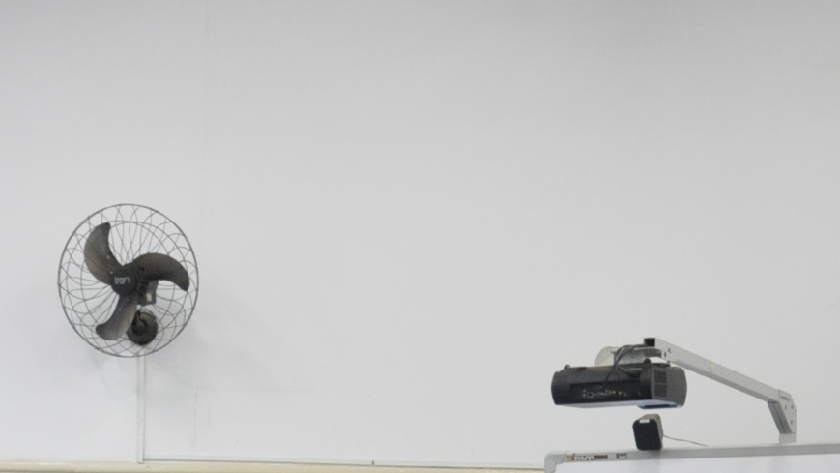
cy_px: 675
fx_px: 1811
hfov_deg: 25.7
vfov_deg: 14.1
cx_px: 185
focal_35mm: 81
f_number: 3.8
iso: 2500
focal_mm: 21
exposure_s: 1/60
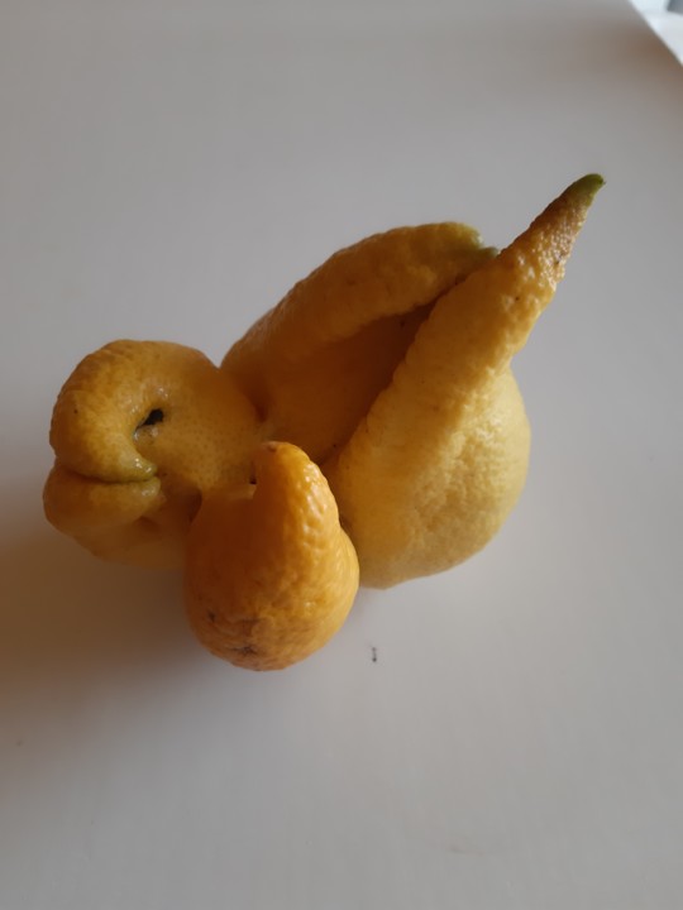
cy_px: 455
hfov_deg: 51.4
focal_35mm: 27
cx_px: 342
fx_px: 710
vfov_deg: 65.3
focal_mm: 3.93
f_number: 1.7
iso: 200
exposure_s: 1/50
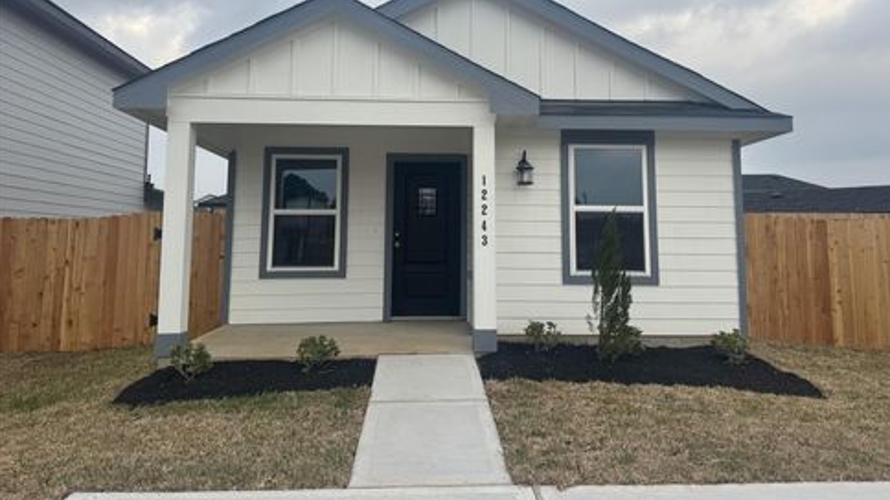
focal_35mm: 27
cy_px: 166
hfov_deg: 69.9
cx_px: 456
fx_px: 637
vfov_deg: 42.3
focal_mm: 6.76
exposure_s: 1/1151
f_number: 1.78
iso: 80
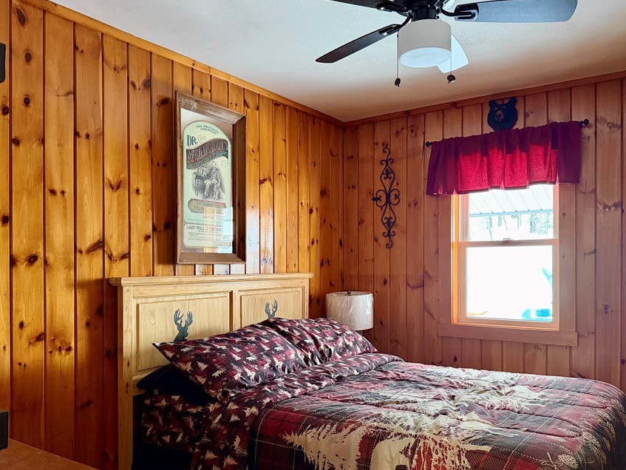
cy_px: 267
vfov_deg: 48.1
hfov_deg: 61.6
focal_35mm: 29
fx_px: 525
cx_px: 319
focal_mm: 6.76
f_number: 1.78
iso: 800
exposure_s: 1/60
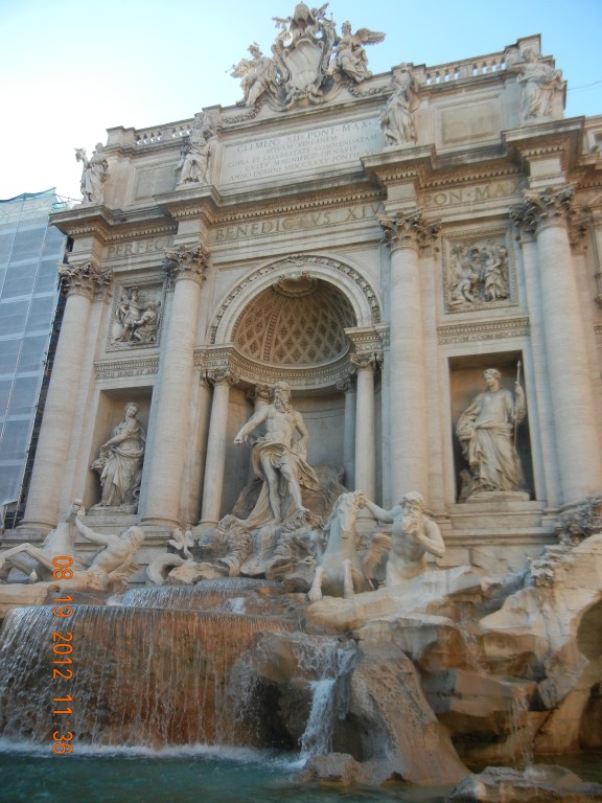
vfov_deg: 60.0
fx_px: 696
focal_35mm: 30
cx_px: 301
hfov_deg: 46.8
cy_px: 402
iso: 160
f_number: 3.5
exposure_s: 1/314
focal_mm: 5.4
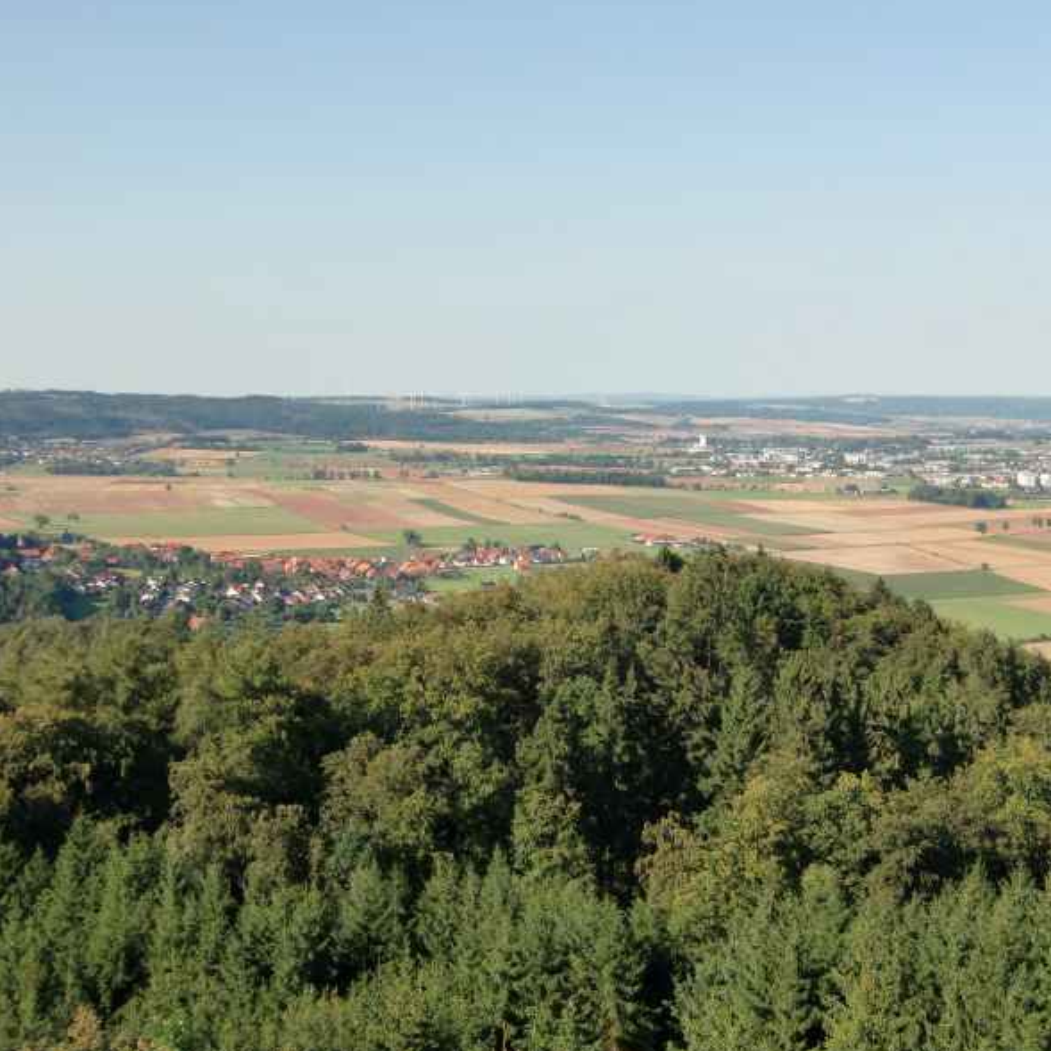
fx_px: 1649
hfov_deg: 35.2
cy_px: 526
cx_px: 653
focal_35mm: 48
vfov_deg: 35.4
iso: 64
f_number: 3.8
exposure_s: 1/500
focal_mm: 7.1
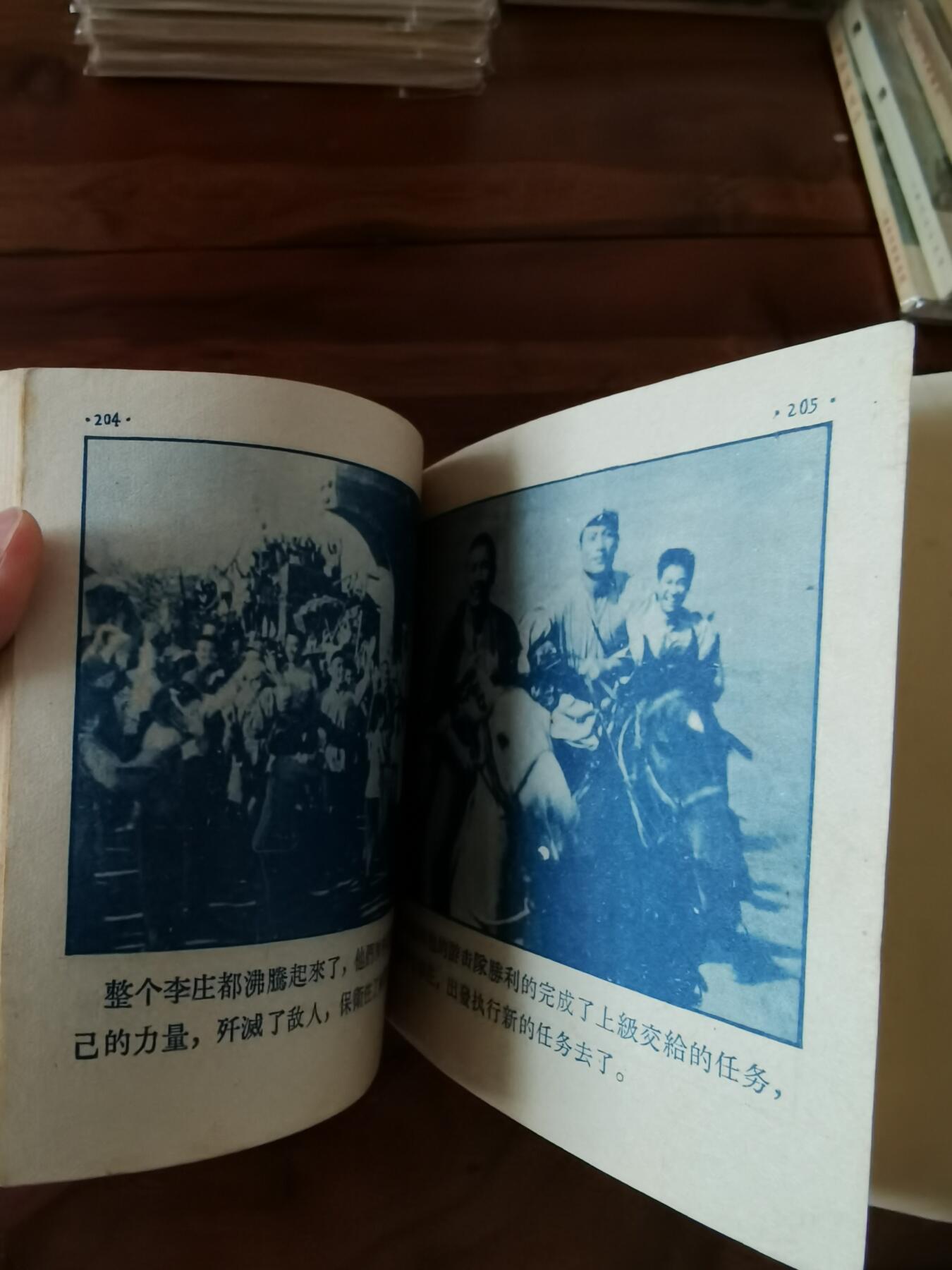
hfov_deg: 51.4
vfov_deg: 65.3
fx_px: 990
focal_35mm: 27
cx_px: 476
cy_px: 635
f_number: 2.2
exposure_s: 1/25
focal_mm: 2.26
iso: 400
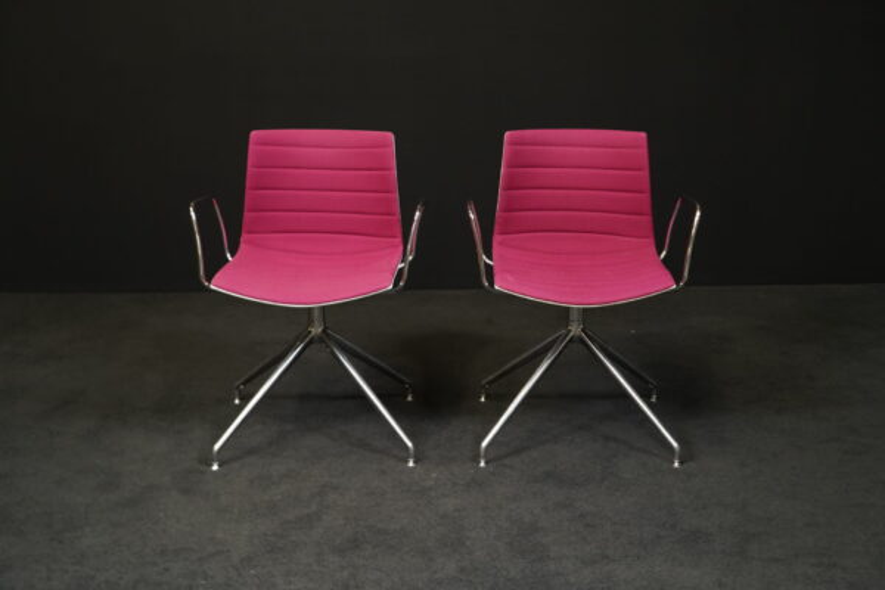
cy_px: 295
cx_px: 442
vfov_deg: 26.0
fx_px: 1278
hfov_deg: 38.2
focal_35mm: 52
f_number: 7.1
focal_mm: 52
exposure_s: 1/100
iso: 3200
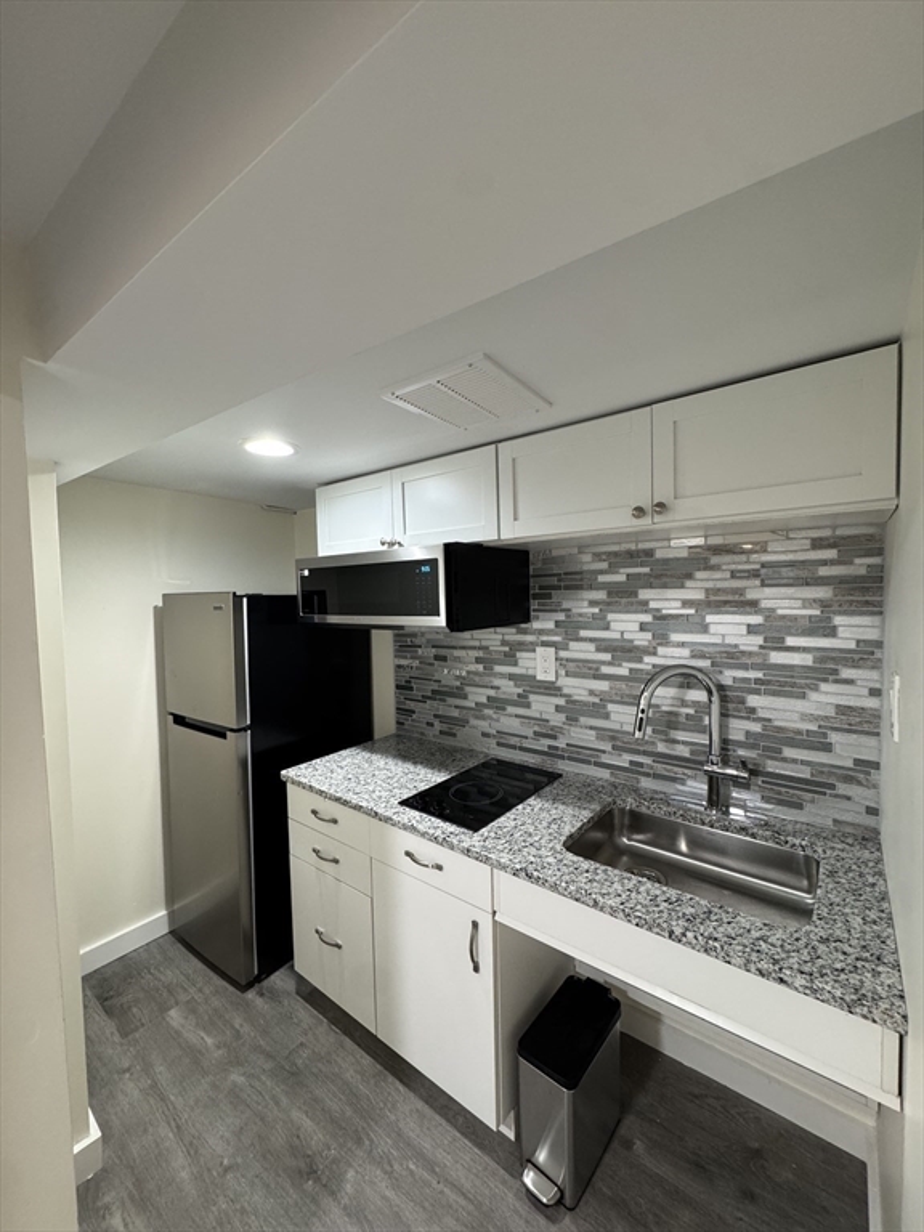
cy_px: 616
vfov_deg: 102.1
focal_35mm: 14
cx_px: 462
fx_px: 498
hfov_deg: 85.7
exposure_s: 1/60
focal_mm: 2.22
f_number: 2.2
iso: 250
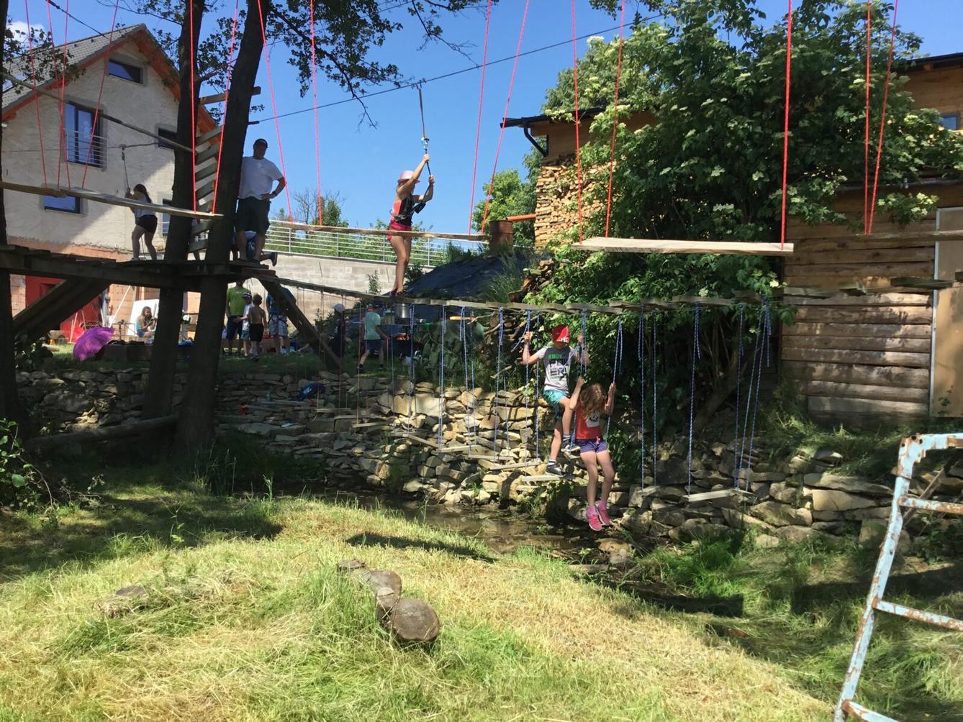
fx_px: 863
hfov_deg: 58.3
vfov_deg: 45.5
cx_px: 482
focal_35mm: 31
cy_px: 361
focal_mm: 3.3
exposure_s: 1/799
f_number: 2.4
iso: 25
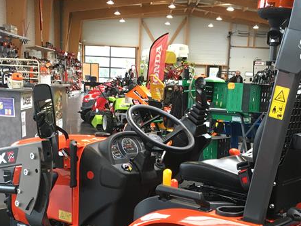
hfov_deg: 31.2
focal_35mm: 62
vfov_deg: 22.9
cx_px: 167
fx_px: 539
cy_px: 216
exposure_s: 1/33
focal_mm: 4.15
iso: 64
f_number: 2.2
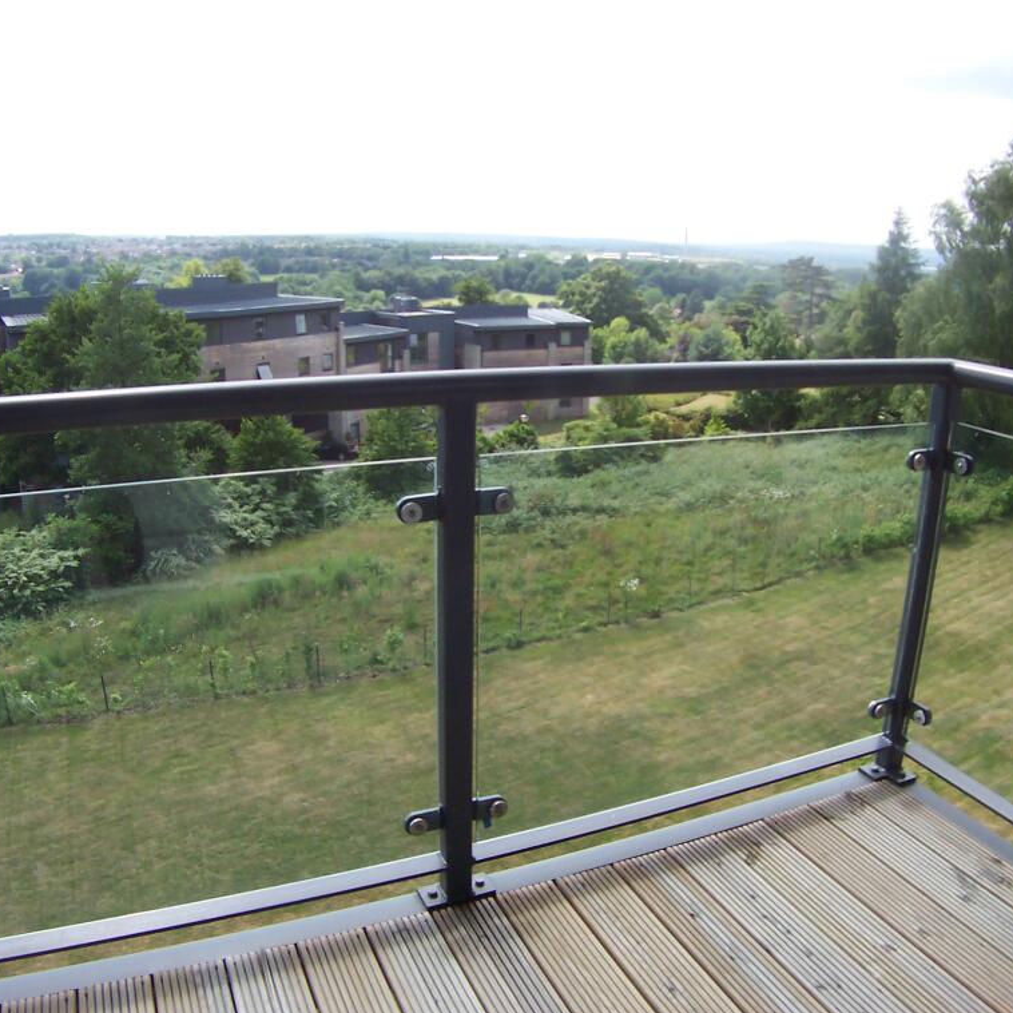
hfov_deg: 39.2
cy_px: 505
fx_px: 1424
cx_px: 519
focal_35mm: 43
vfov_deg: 39.2
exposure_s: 1/350
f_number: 4
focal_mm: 5.6
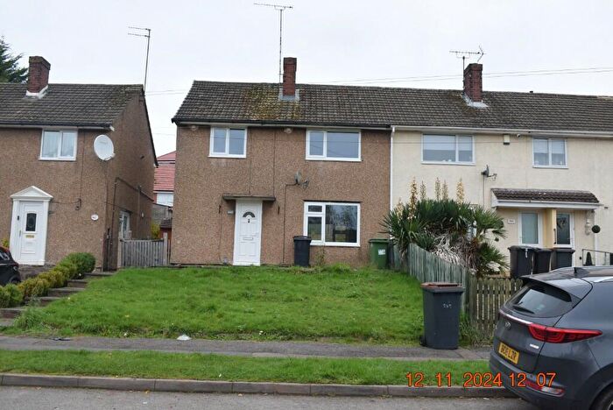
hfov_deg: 53.1
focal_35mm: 36
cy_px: 205
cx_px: 306
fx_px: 613
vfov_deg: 36.9
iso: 400
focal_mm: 24
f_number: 8
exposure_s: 1/250
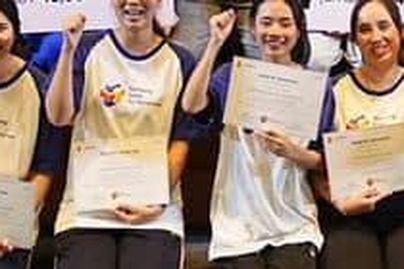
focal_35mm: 200
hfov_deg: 10.3
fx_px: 2244
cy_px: -369
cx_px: 331
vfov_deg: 6.5
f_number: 2.8
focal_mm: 35
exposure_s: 1/60
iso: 400
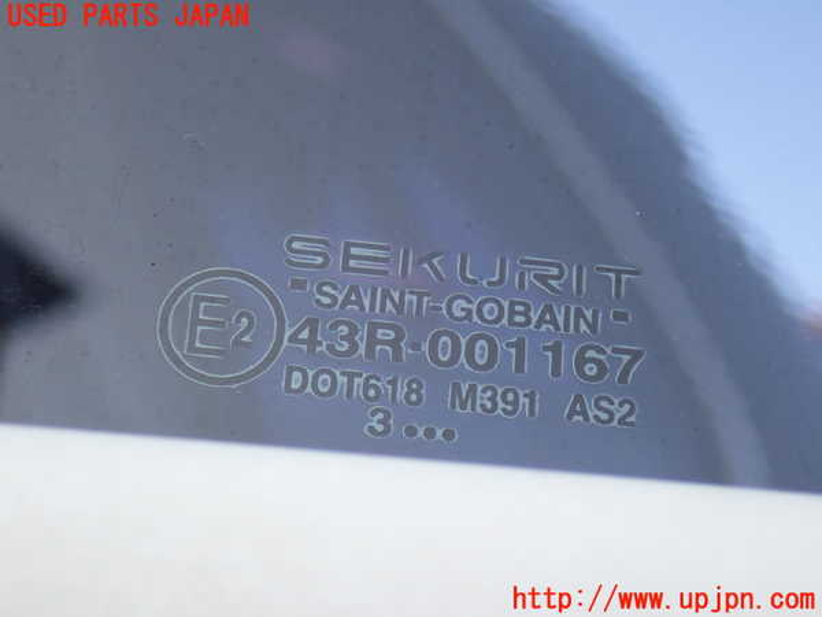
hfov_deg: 27.4
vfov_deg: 20.7
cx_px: 411
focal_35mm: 71
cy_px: 308
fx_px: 1686
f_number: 3.9
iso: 160
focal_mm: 12.73
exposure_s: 1/125
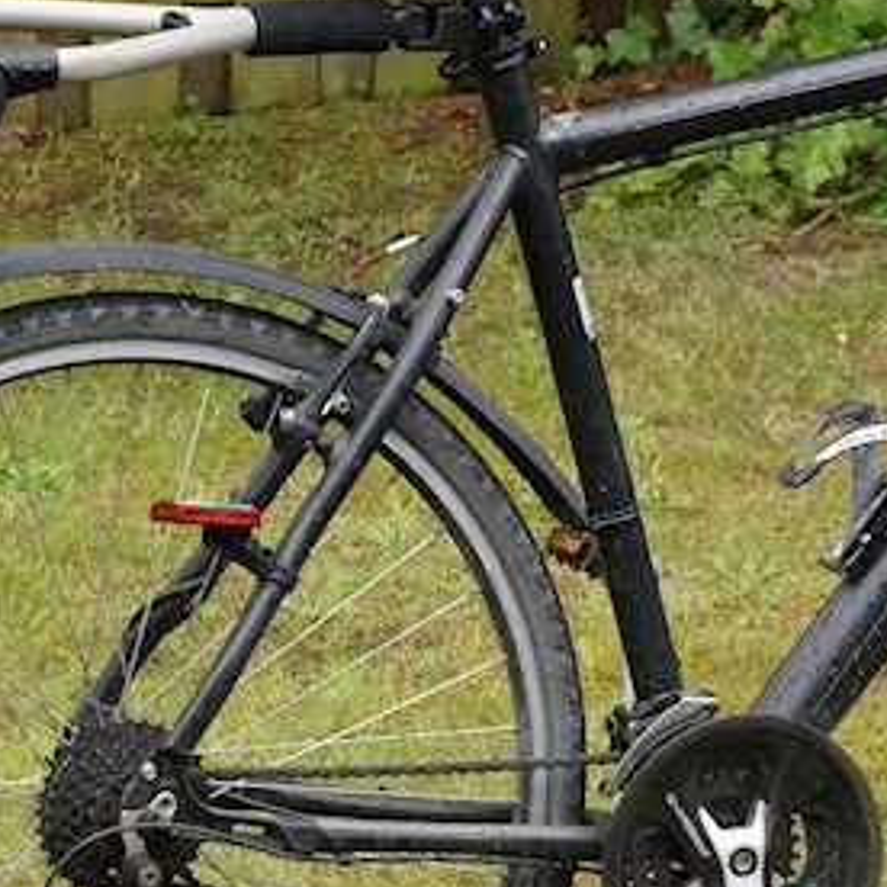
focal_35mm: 185
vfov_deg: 9.4
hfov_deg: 9.4
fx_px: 5363
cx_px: -45
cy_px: 587
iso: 3200
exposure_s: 1/1000
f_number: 8
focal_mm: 40
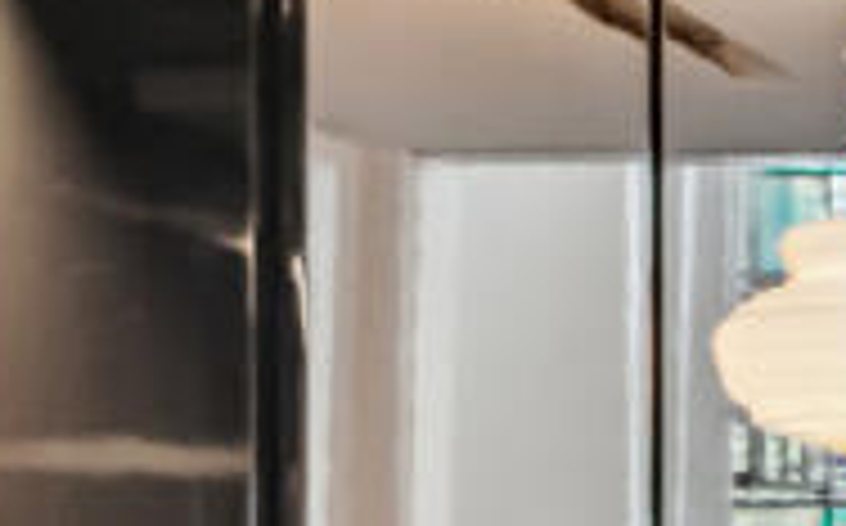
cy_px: 605
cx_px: 1701
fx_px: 2948
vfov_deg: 10.1
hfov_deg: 13.8
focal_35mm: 128
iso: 500
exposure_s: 1/4
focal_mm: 23
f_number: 11
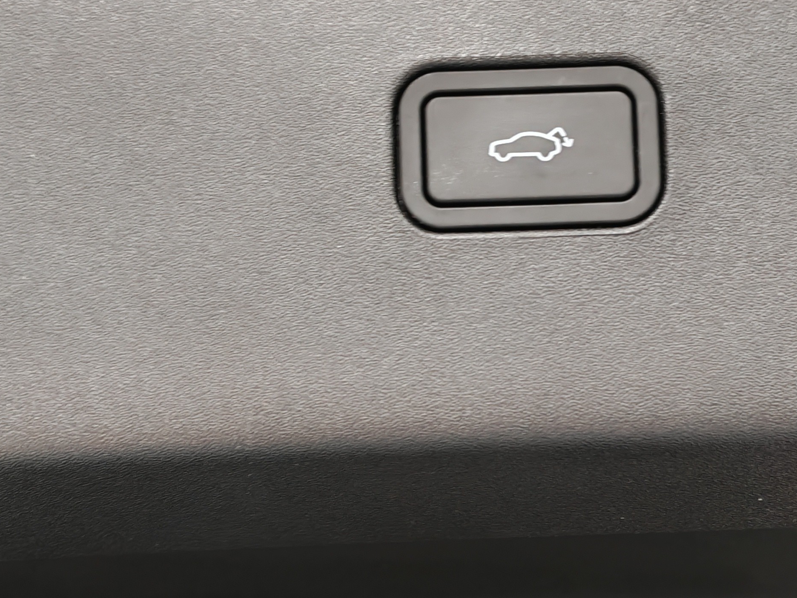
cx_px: 526
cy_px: 448
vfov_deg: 20.8
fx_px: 1612
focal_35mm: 70
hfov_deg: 27.6
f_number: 1.9
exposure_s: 1/33.3
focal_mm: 6.12
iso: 1709
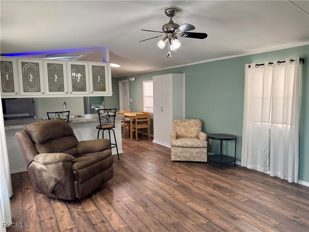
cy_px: 116
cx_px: 154
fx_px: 214
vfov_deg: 56.8
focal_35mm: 24
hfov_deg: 71.6
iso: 160
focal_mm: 6.76
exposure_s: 1/120
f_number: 1.78
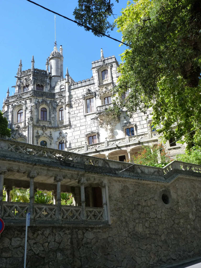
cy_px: 134
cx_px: 100
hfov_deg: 38.7
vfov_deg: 50.1
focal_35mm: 37
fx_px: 286
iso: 125
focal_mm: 6.5
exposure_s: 1/250
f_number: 4.5
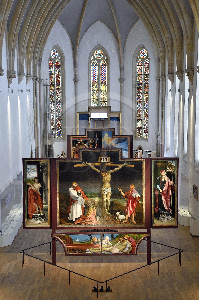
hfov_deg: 19.4
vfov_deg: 28.9
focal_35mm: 70
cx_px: 100
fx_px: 581
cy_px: 150
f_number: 6.3
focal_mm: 70
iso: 1600
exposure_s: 1/15
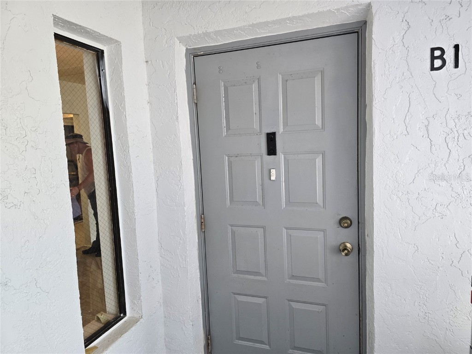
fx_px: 314
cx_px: 236
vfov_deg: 58.9
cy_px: 177
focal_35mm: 23
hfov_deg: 73.9
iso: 160
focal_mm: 6.3
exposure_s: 1/180
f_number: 1.7
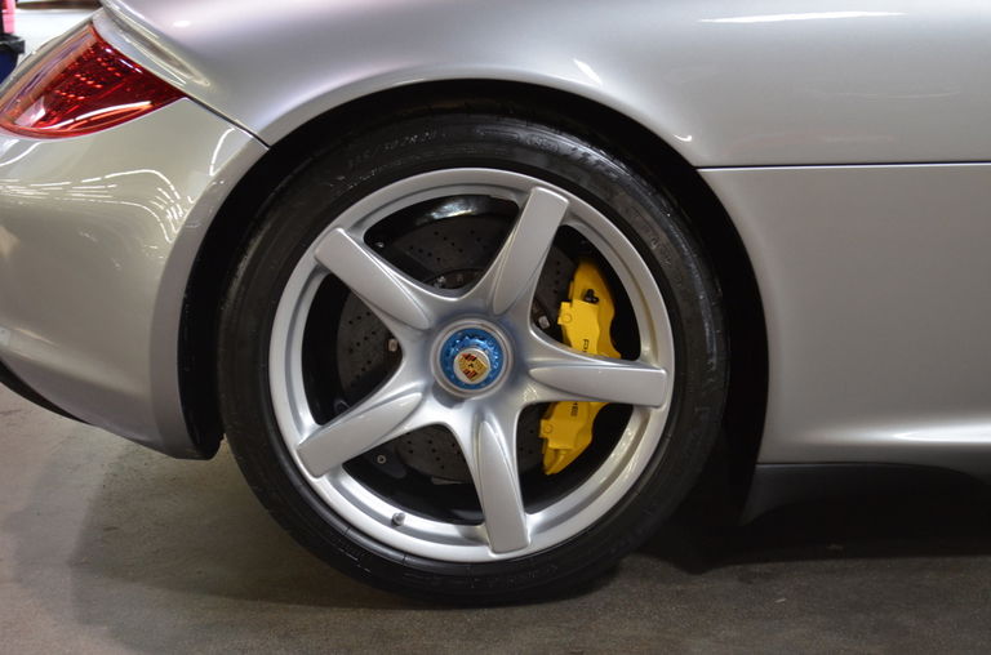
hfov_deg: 32.0
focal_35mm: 63
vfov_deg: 21.5
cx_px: 496
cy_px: 328
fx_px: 1730
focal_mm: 42
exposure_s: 1/30
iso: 1400
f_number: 5.3
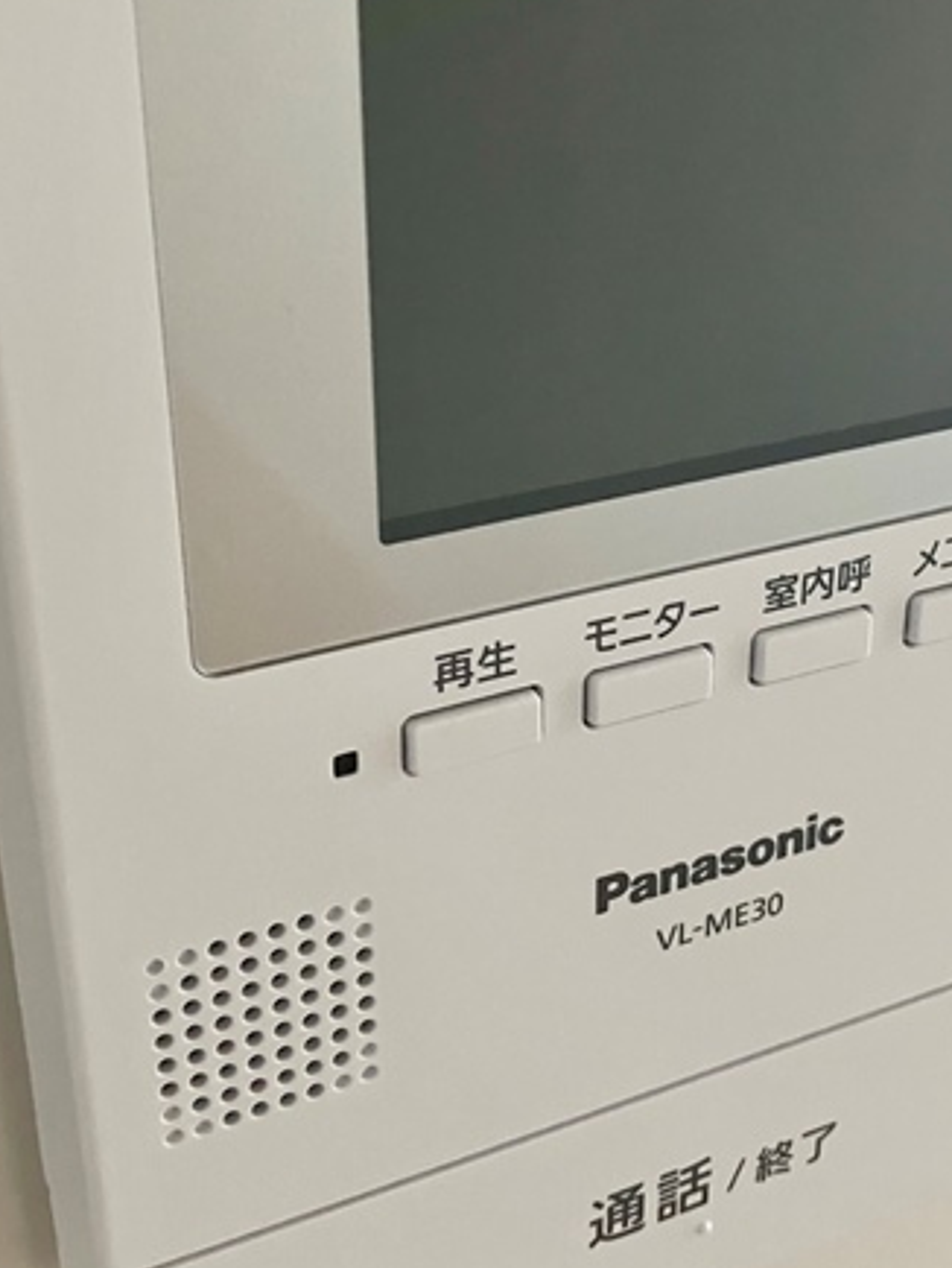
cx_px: 555
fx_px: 1795
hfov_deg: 29.7
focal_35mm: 49
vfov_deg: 38.8
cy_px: 552
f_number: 1.8
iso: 400
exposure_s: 1/30
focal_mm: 3.99
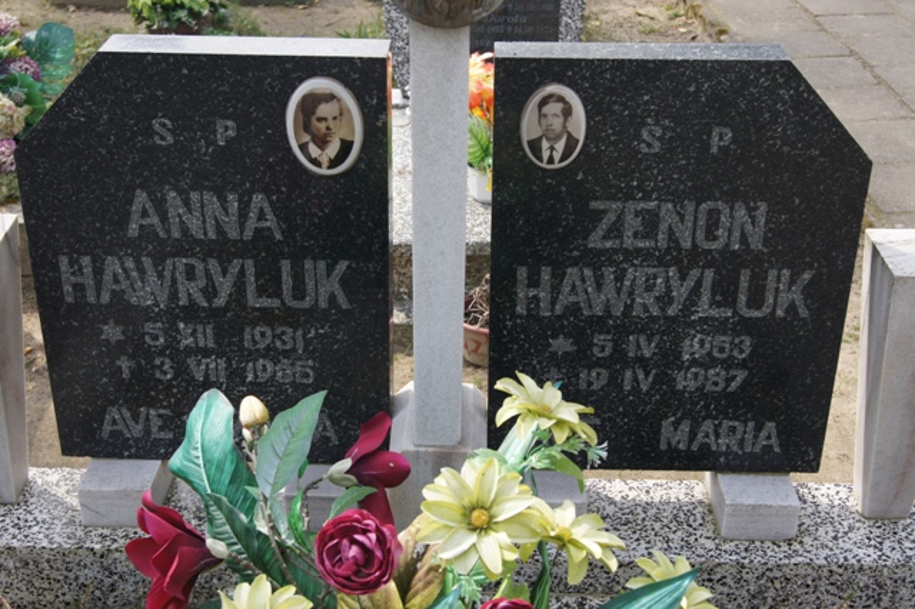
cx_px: 458
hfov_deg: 43.6
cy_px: 304
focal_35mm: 45
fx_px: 1143
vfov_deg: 29.8
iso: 200
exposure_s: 1/160
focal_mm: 30
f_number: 8
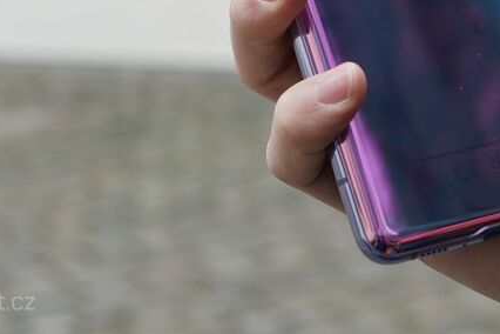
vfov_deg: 10.9
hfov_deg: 16.4
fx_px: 1722
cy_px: -39
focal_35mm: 124
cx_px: 390
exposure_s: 1/200
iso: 640
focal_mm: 55
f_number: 7.1
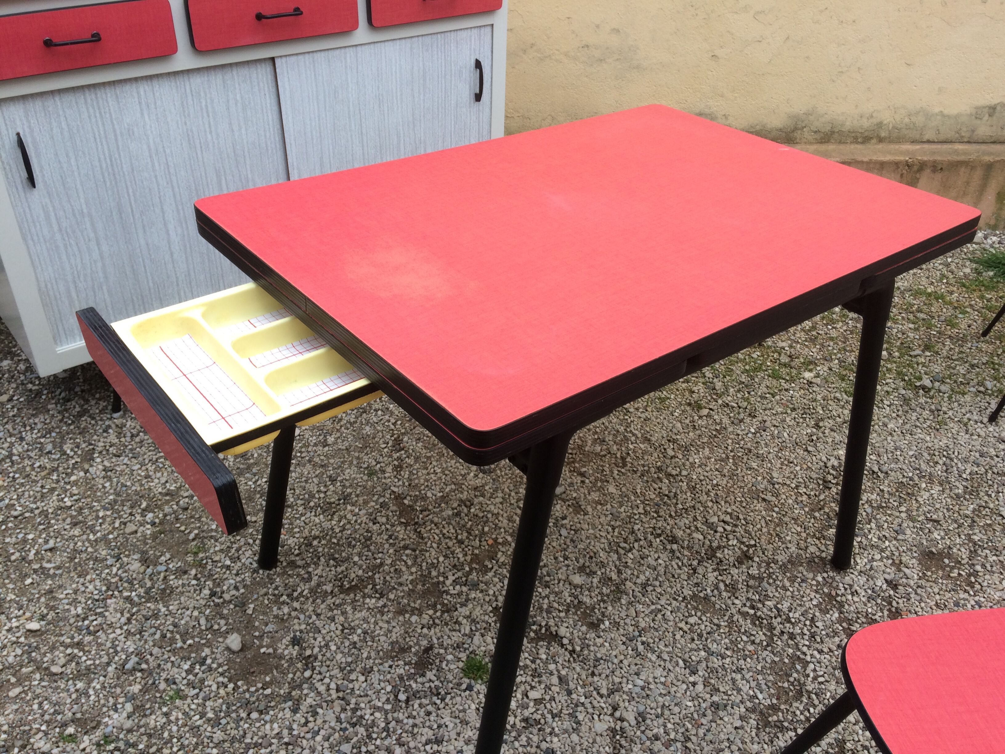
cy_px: 377
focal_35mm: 29
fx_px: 842
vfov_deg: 48.2
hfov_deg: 61.7
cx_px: 502
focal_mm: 4.15
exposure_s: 1/100
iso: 40
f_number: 2.2
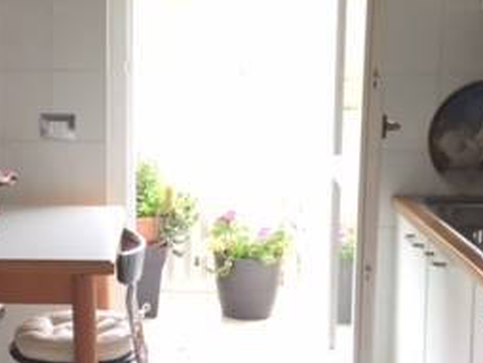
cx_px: 84
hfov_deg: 26.1
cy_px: 167
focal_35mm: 73
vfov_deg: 20.2
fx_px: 1020
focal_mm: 4.15
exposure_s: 1/33
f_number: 2.2
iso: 50
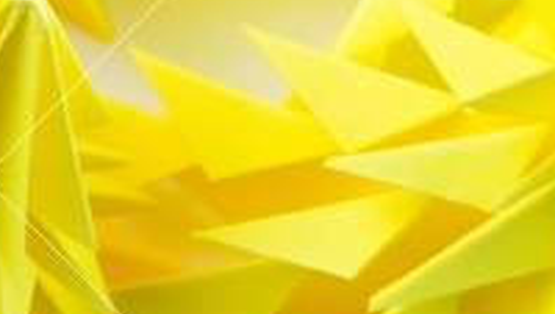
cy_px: -446
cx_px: -1035
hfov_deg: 5.7
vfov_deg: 3.4
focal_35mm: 353
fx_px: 5200
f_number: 5
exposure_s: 1/80
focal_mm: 35
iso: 100
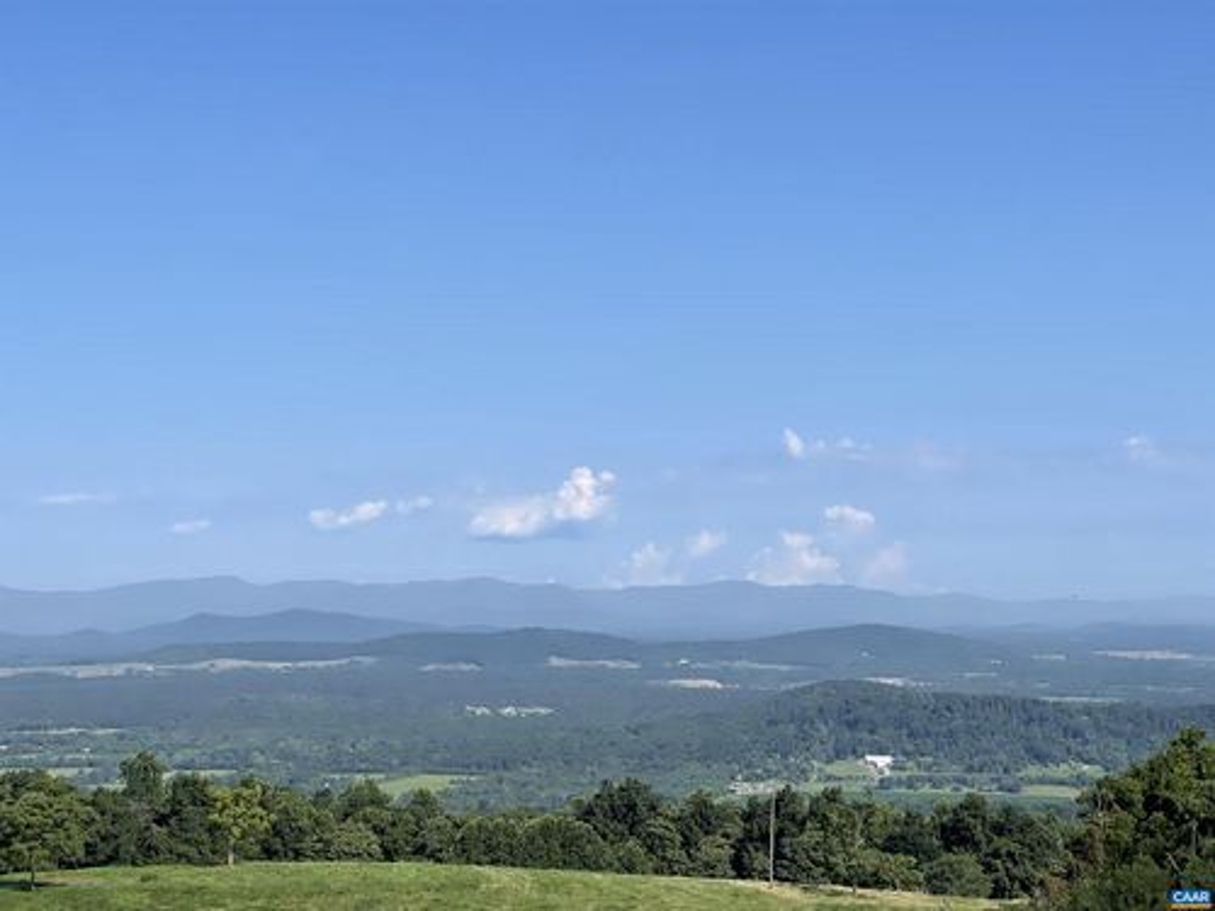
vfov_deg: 22.9
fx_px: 2246
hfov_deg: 30.3
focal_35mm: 64
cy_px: 456
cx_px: 608
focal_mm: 7.5
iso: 20
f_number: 2.2
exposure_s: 1/1575
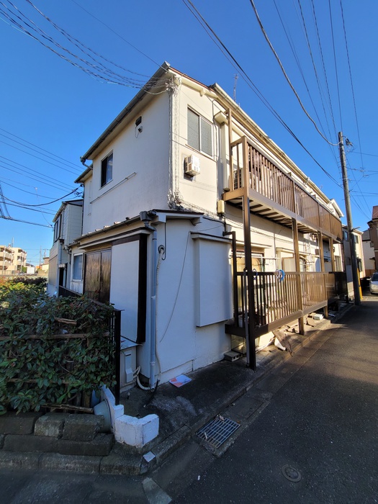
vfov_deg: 106.2
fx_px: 189
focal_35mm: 13
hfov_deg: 89.9
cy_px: 252
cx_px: 189
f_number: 2.2
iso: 64
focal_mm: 2.2
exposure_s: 1/885
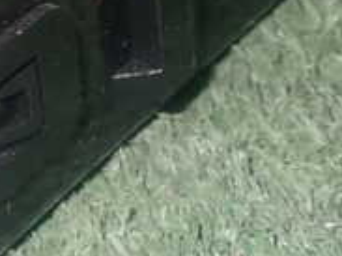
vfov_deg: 5.8
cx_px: -52
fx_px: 2498
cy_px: -82
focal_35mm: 253
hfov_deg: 7.8
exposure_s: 1/80
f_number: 13
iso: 800
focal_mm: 13.65
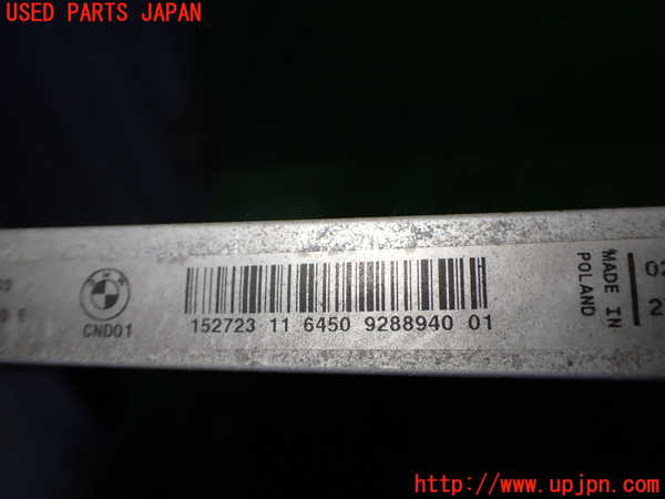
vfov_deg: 46.8
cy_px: 250
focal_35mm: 30
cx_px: 332
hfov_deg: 60.0
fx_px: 576
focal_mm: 5.4
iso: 125
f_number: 2.3
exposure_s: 1/125
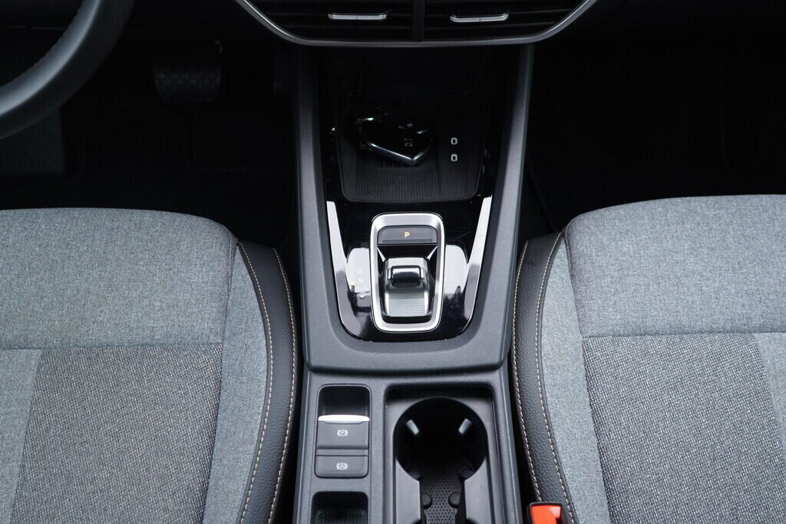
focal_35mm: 36
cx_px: 393
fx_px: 786
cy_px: 262
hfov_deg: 53.1
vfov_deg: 36.9
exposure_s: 1/40
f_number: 2.8
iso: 400
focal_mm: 24
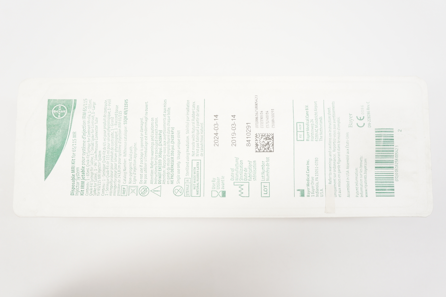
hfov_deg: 59.5
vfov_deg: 41.6
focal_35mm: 32
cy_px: 148
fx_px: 390
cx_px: 223
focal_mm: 21
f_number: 5.6
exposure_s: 1/60
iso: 400
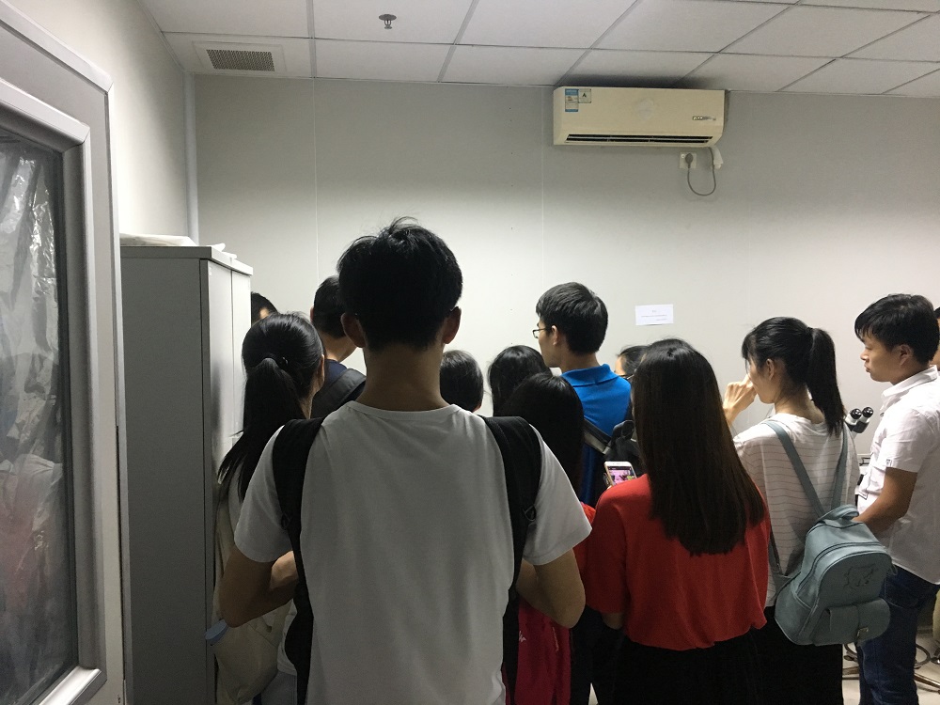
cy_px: 352
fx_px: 787
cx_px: 470
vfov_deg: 48.2
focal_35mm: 29
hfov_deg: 61.7
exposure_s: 1/33
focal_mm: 4.15
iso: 200
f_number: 2.2
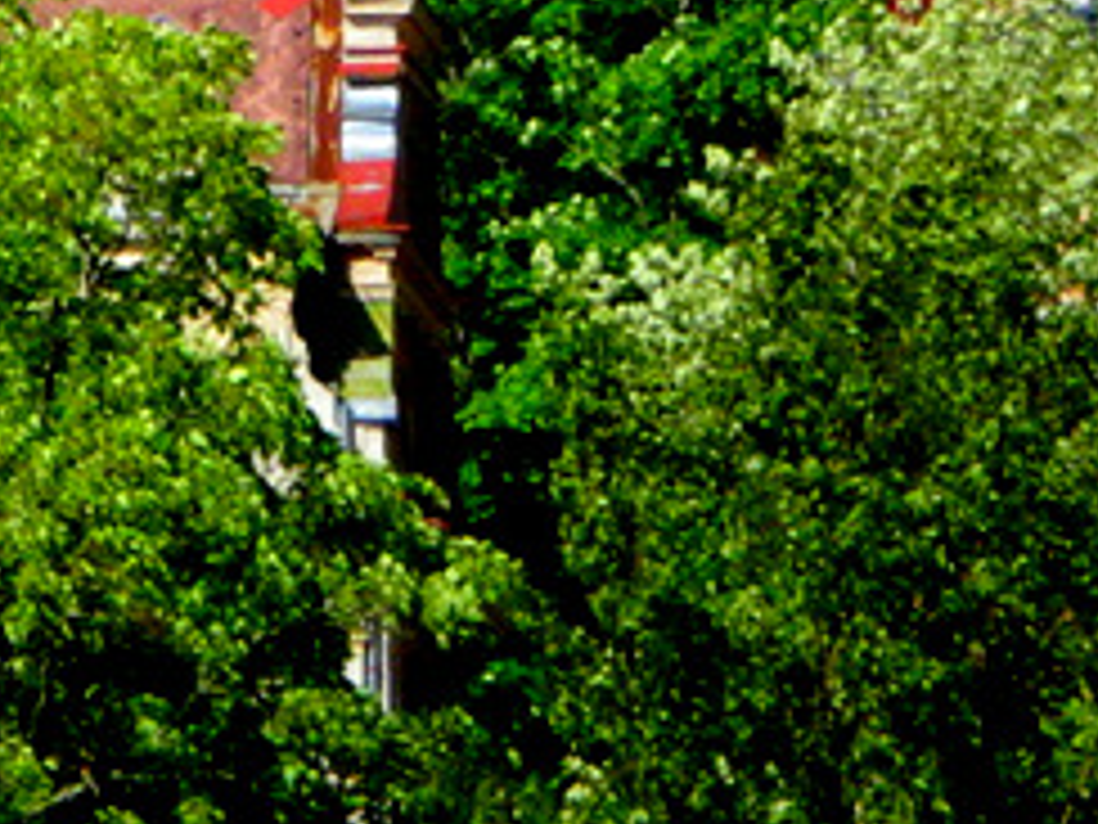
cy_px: -1693
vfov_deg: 1.4
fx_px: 33972
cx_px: -1760
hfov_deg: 1.8
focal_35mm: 1071
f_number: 5.6
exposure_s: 1/320
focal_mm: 27.93
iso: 80
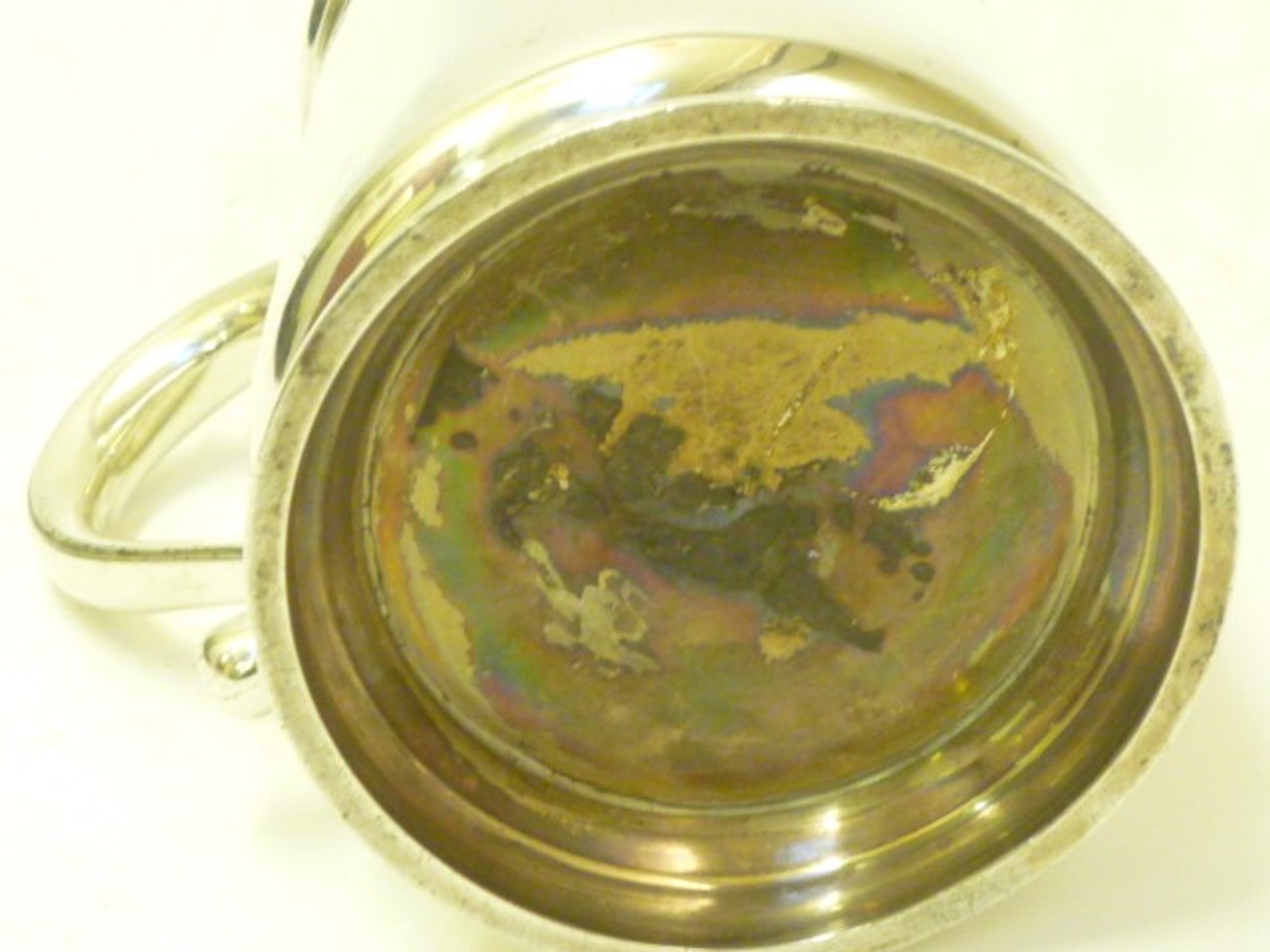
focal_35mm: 127
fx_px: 4659
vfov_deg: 11.7
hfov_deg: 15.5
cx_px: 635
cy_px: 476
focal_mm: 11.5
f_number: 5.2
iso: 400
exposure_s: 1/13
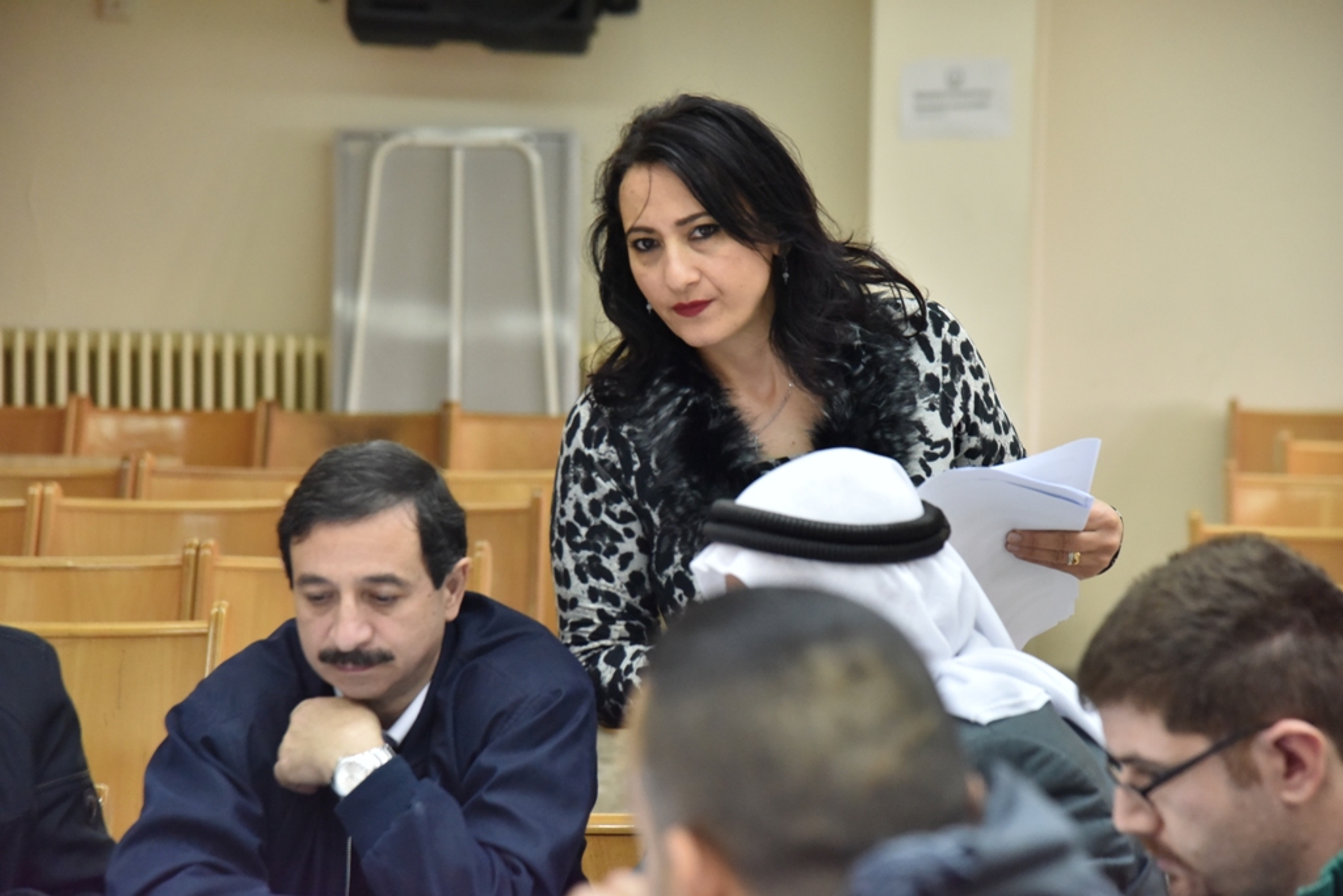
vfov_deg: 11.4
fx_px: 4477
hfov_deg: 17.1
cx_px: 672
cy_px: 448
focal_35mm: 120
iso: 2500
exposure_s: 1/125
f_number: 5.6
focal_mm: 120
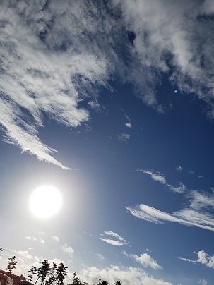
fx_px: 214
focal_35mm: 26
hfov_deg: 53.1
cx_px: 107
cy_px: 142
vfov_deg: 67.3
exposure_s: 1/5697
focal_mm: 4.3
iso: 50
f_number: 2.4
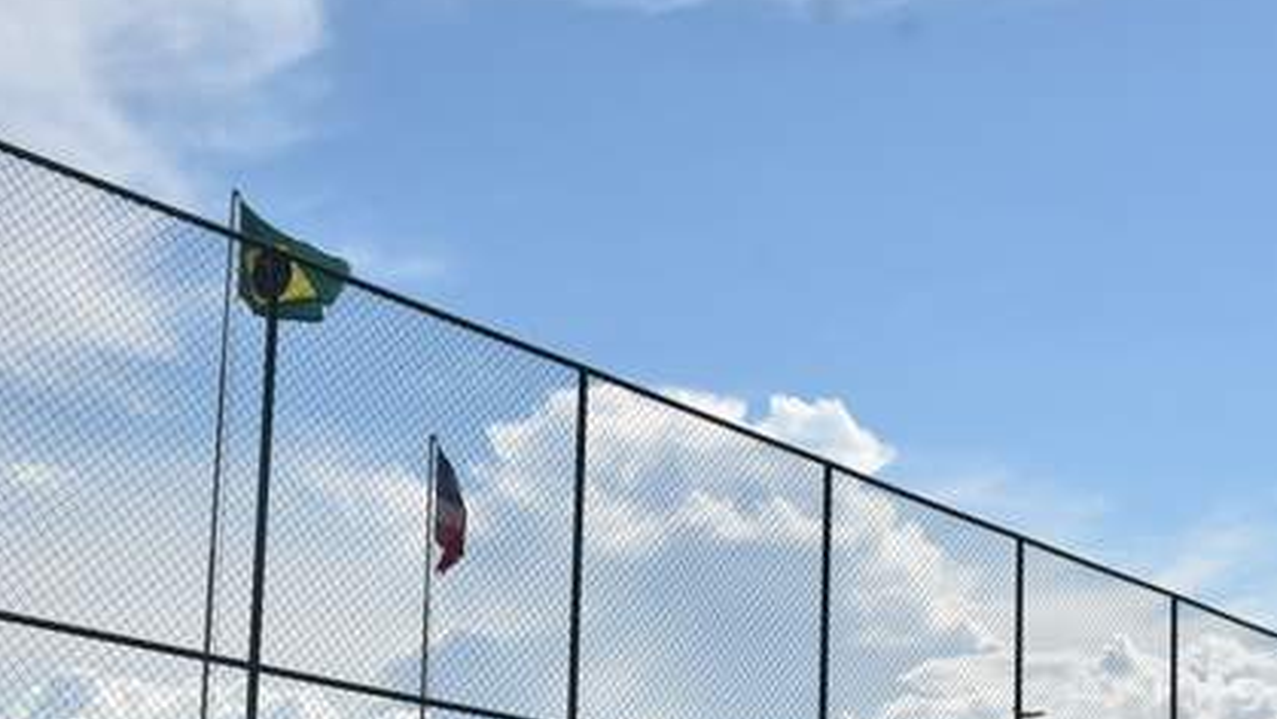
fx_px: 2439
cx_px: 811
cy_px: 643
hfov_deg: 29.2
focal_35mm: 72
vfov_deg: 16.6
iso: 110
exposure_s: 1/500
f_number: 8
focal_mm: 24
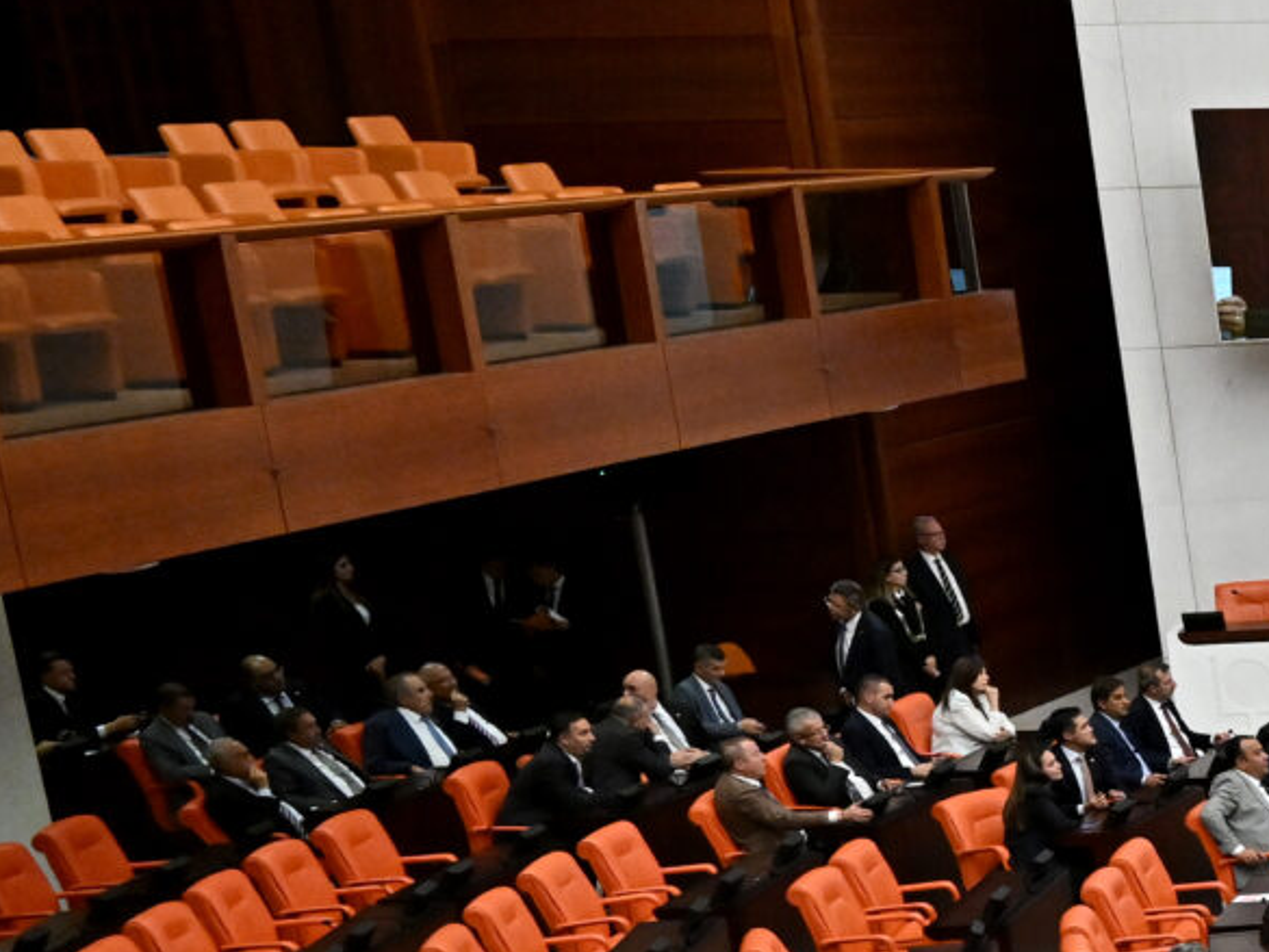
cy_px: 1129
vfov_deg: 14.2
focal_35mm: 101
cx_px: 2755
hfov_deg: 14.8
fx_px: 3703
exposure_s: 1/500
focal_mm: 24
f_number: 4
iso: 2000
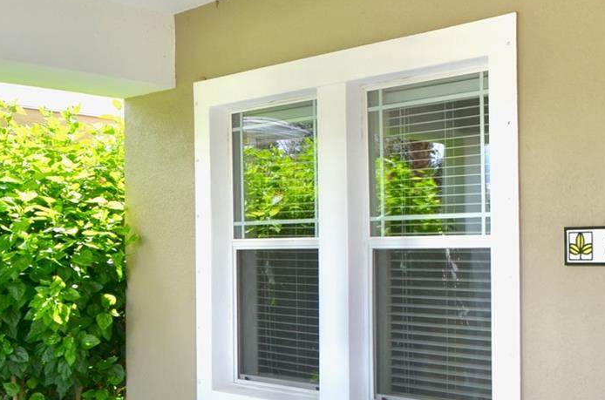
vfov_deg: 16.4
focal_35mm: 83
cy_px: 241
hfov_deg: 23.4
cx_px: 623
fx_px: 1391
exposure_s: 1/160
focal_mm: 24
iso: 200
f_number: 6.3
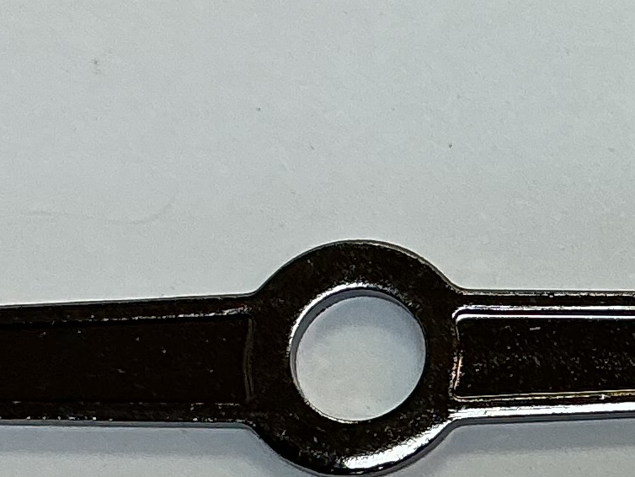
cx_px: 892
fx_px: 2844
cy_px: 170
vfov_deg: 9.6
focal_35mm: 155
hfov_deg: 12.2
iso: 25
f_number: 1.8
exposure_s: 1/120
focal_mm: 3
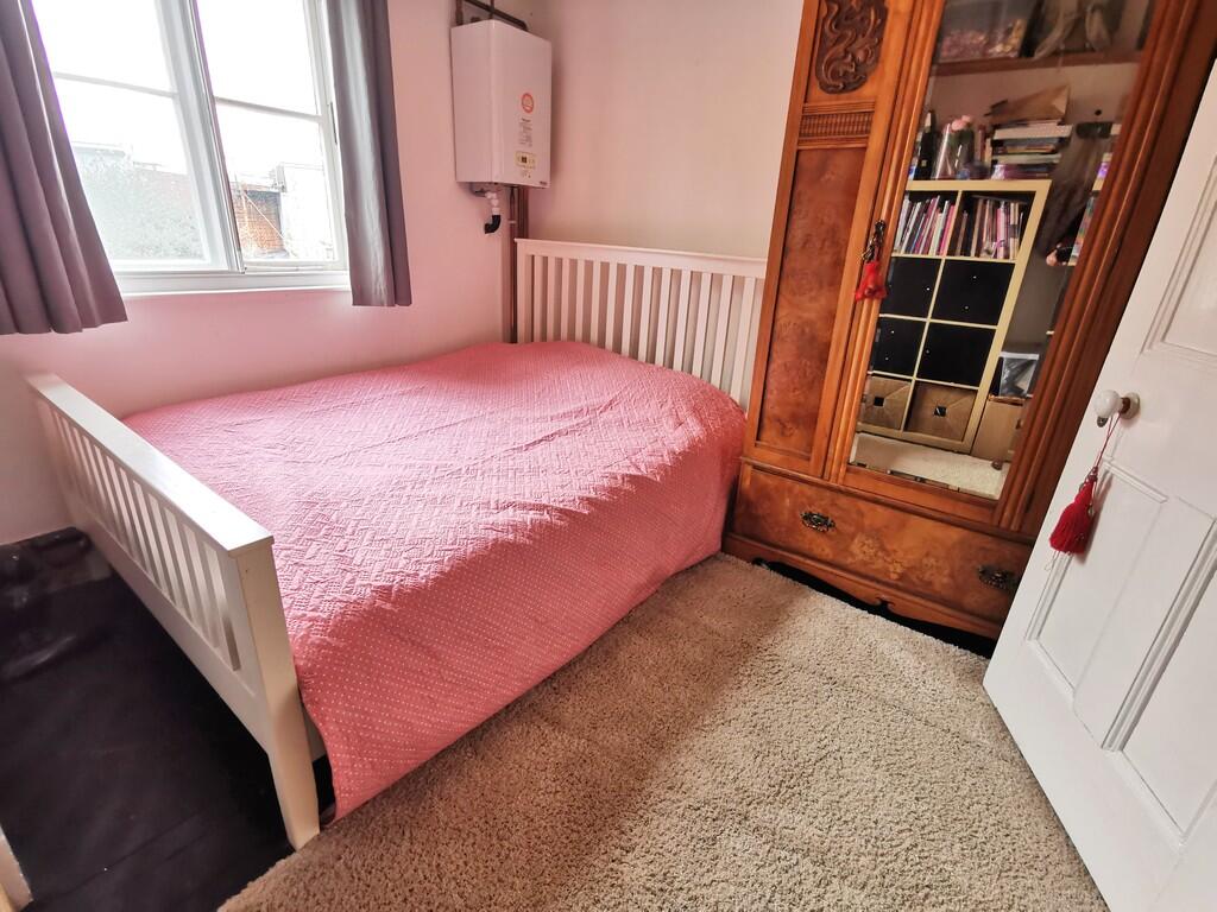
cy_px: 456
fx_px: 598
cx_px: 608
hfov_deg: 91.0
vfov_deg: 74.7
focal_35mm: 17
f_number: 2.2
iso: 100
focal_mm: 2.26
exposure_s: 1/50
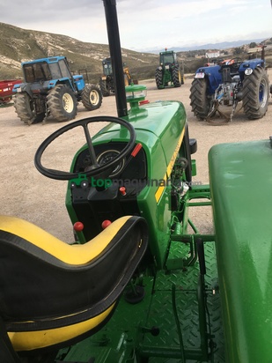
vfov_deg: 61.7
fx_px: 304
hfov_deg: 48.2
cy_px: 182
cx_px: 136
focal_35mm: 29
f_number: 2.2
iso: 25
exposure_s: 1/418
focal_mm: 4.15
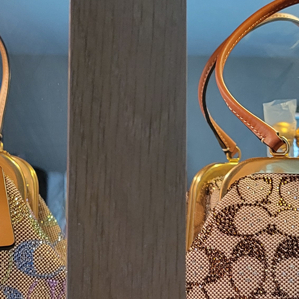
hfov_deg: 21.1
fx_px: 801
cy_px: 104
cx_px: 127
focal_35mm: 82
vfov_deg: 21.1
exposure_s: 1/120
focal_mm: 5.4
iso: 250
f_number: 1.8
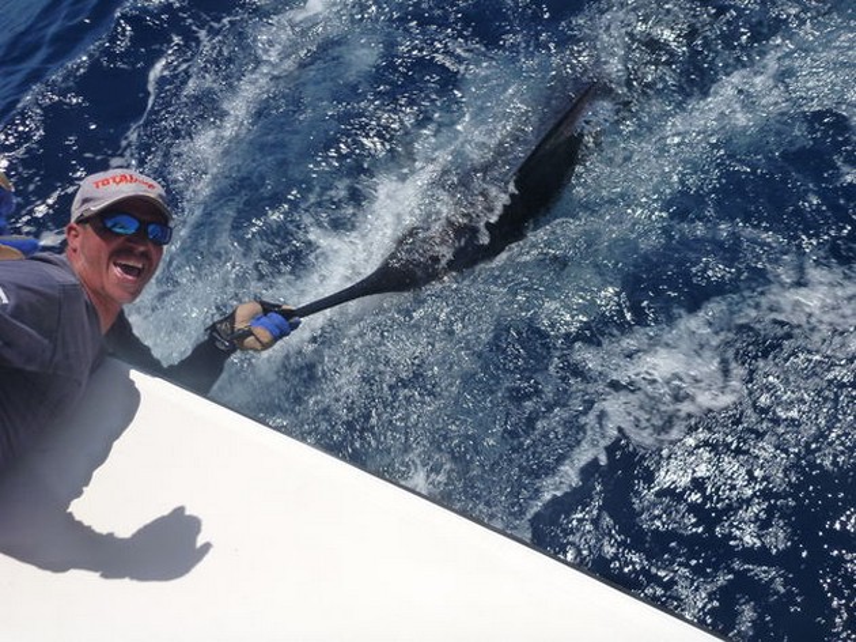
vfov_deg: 49.7
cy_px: 321
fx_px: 692
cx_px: 428
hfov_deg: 63.5
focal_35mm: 28
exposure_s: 1/160
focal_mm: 4.9
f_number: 10
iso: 160
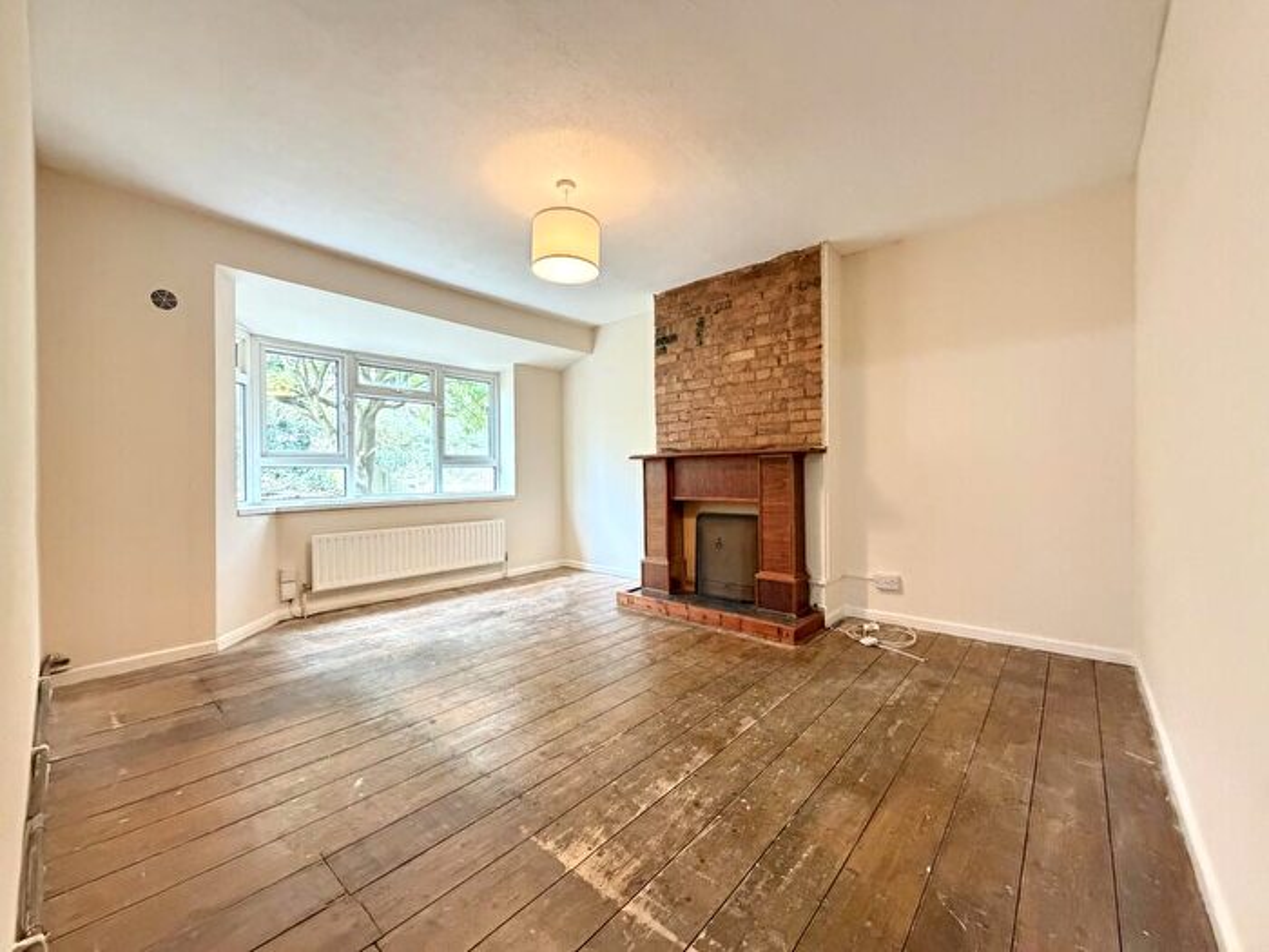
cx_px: 634
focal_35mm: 14
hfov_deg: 102.1
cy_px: 476
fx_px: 513
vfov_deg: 85.7
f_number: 2.2
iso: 640
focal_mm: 2.22
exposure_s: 1/50
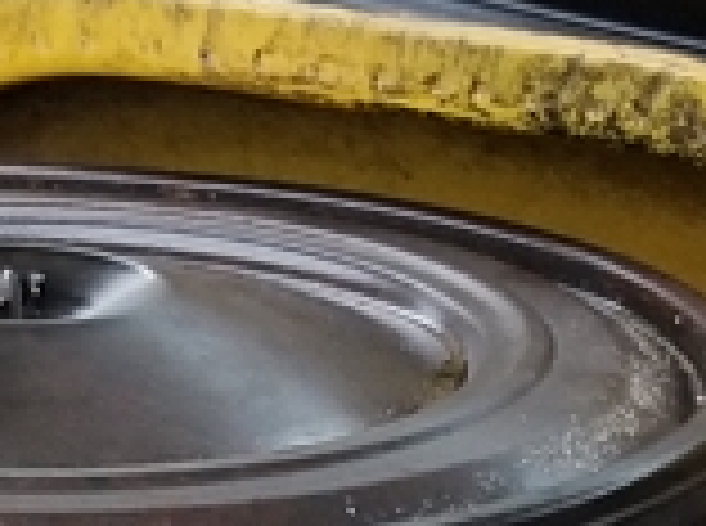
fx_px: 3459
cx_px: 337
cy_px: 1268
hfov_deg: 11.7
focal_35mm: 170
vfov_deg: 8.0
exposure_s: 1/10
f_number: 1.7
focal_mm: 4.25
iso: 320
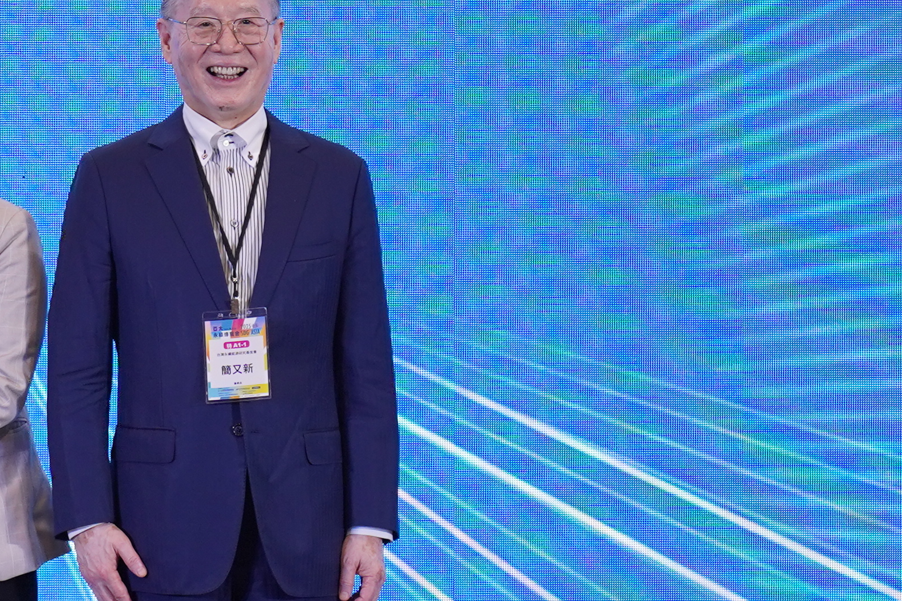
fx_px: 8693
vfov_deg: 4.0
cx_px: -124
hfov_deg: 5.9
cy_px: 31
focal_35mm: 347
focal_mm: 93
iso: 500
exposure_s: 1/160
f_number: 4
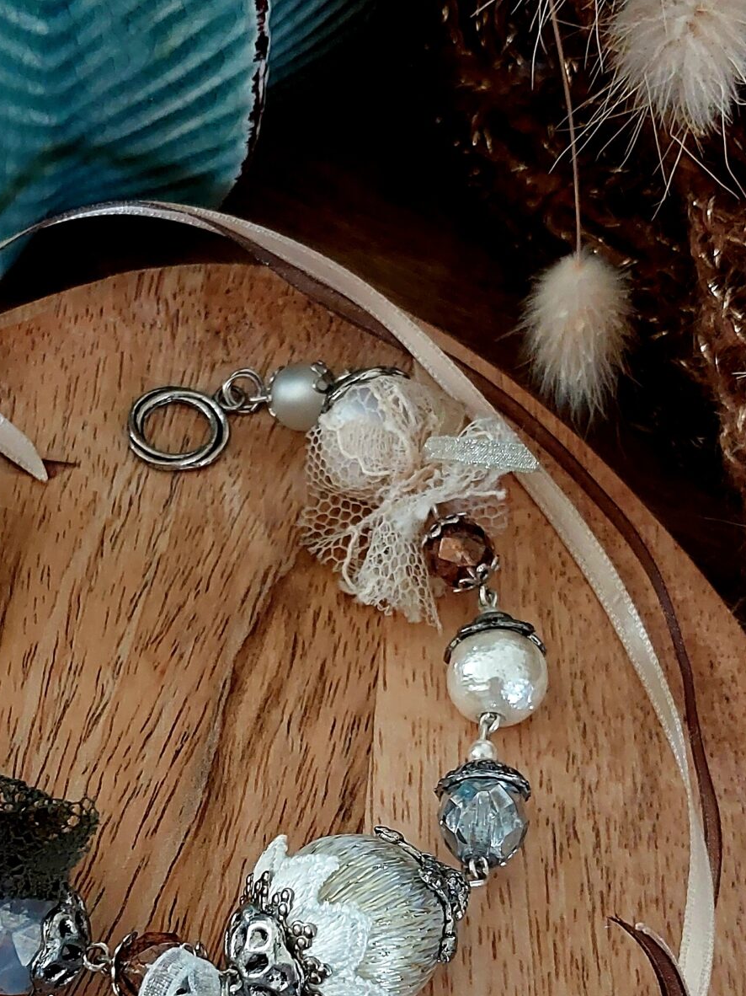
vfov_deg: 29.4
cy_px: 741
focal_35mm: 65
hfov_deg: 22.4
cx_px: 222
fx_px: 1868
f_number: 1.8
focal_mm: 4.6
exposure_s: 1/50
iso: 320
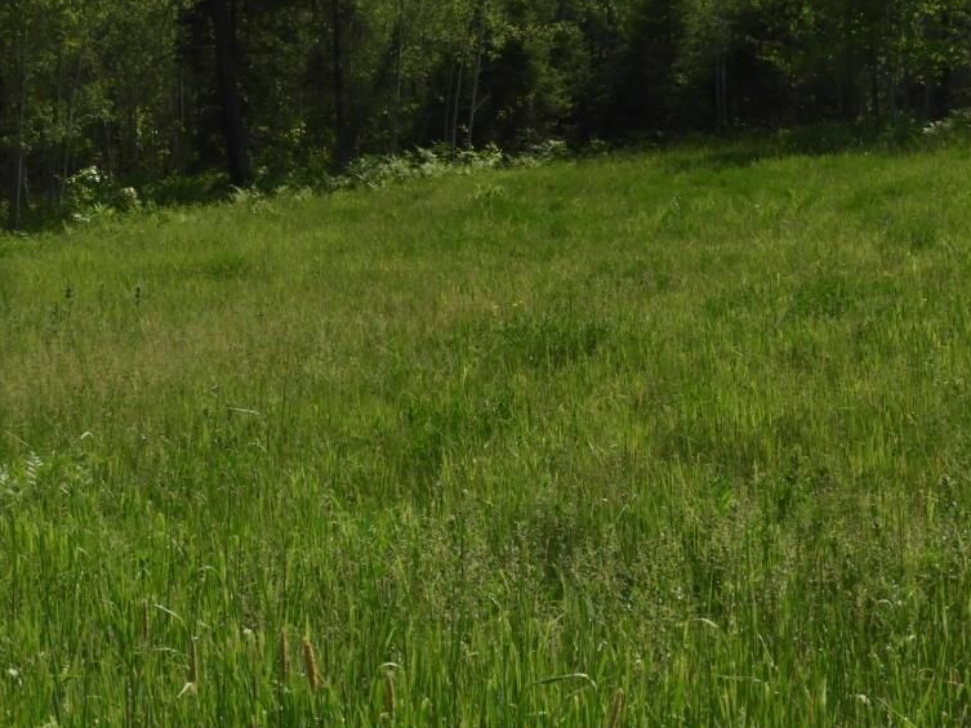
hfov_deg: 23.0
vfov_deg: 17.3
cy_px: 240
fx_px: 2385
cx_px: 515
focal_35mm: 85
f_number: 3.8
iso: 100
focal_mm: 7.2
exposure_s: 1/1000
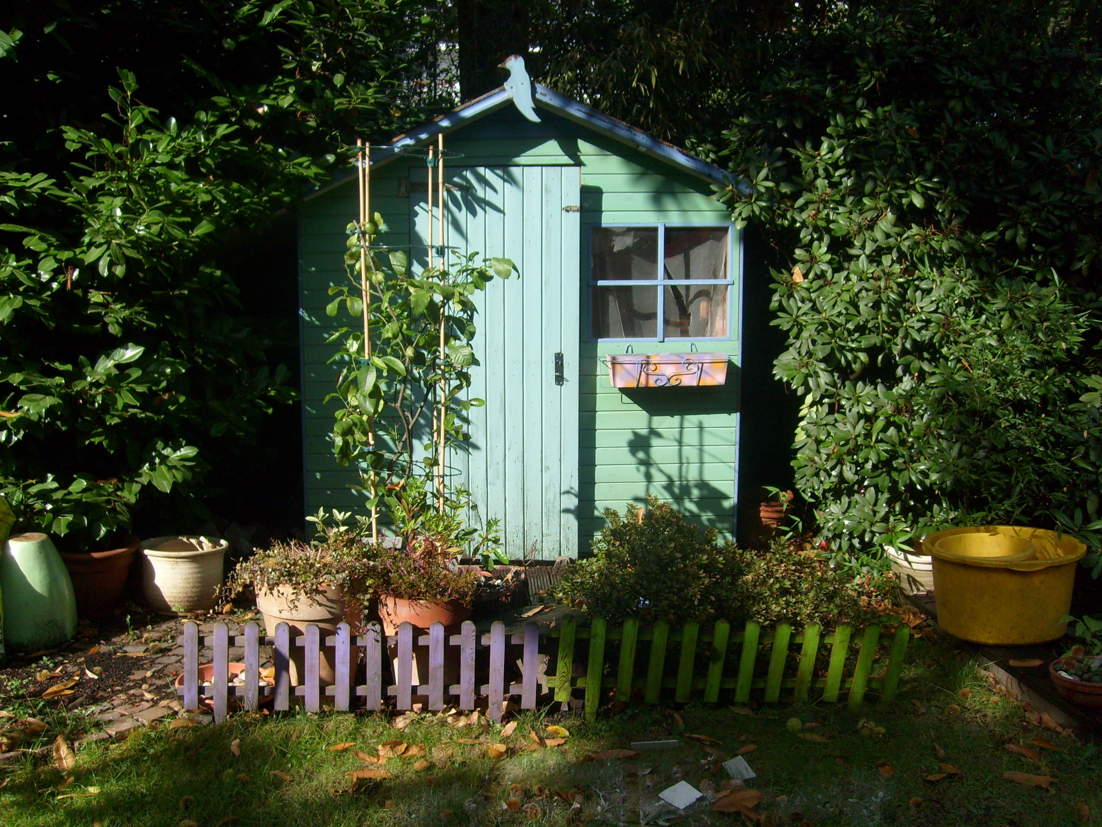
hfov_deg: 52.6
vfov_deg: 40.7
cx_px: 551
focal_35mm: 35
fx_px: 1114
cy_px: 414
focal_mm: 5.8
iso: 80
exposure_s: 1/125
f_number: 7.1
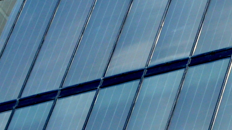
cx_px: 493
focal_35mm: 297
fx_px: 1827
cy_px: -321
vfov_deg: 3.9
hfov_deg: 7.0
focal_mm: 26
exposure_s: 1/200
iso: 100
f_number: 7.1
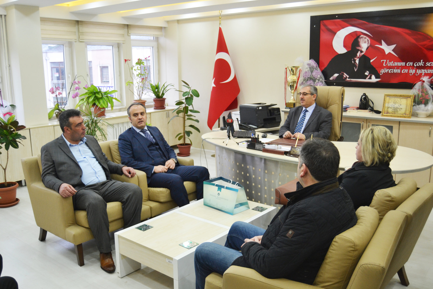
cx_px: 216
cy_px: 144
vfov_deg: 40.0
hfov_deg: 57.2
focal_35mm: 33
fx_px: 397
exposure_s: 1/60
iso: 500
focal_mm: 22
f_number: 3.5
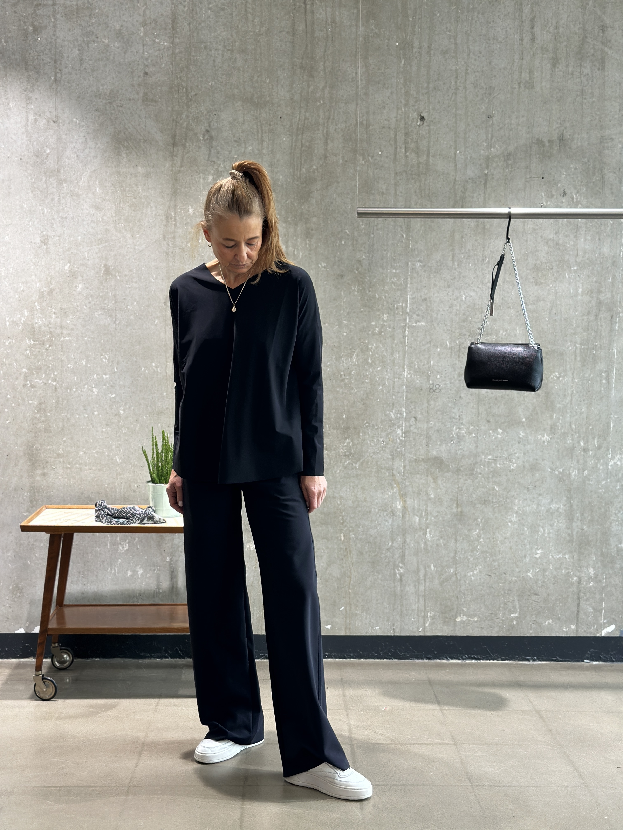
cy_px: 415
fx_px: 1152
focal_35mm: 48
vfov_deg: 39.7
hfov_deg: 30.3
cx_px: 312
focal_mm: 6.86
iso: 125
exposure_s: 1/107
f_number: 1.78
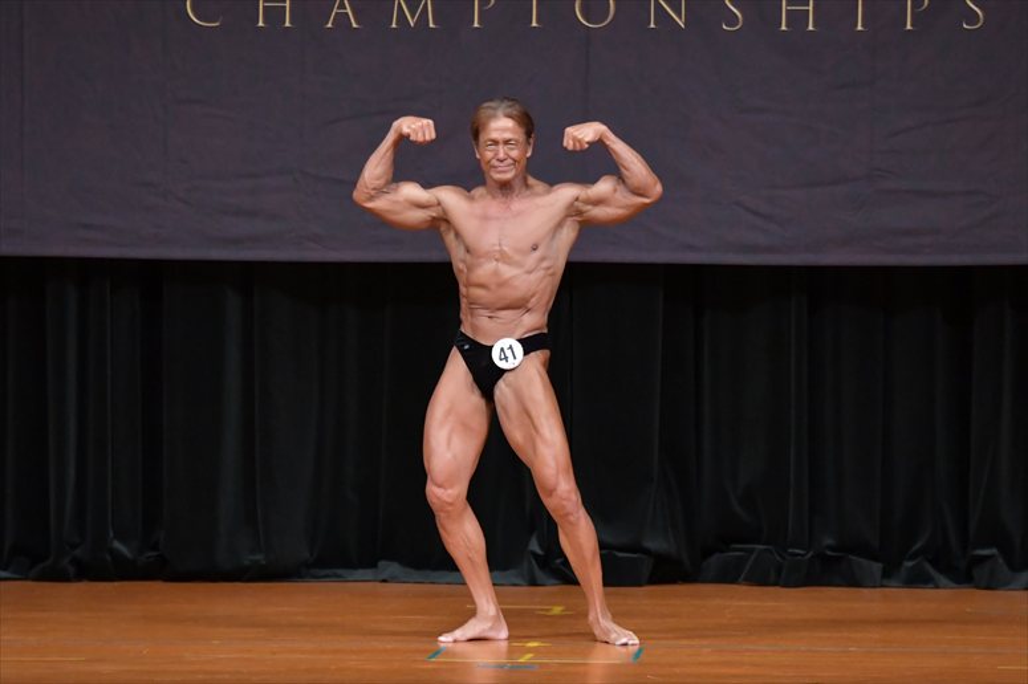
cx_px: 514
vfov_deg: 5.1
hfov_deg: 7.6
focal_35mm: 270
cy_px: 342
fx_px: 7706
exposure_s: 1/400
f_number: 5.6
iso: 5000
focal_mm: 180
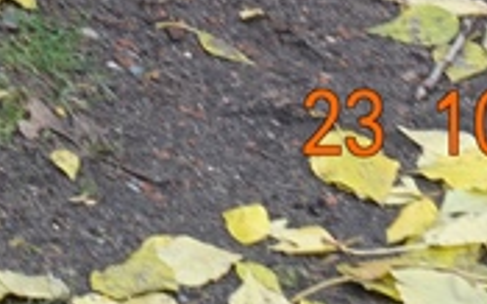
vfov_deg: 4.5
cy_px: -637
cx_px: -509
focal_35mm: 281
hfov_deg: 7.2
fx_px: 3726
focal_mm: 17.06
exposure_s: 1/80
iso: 125
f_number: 3.5
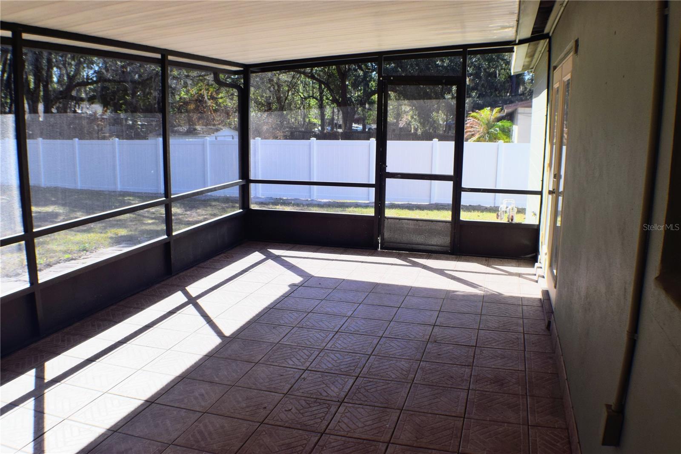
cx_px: 340
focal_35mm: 38
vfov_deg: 35.5
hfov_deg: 51.3
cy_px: 227
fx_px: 709
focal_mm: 25
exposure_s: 1/320
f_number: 10
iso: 400
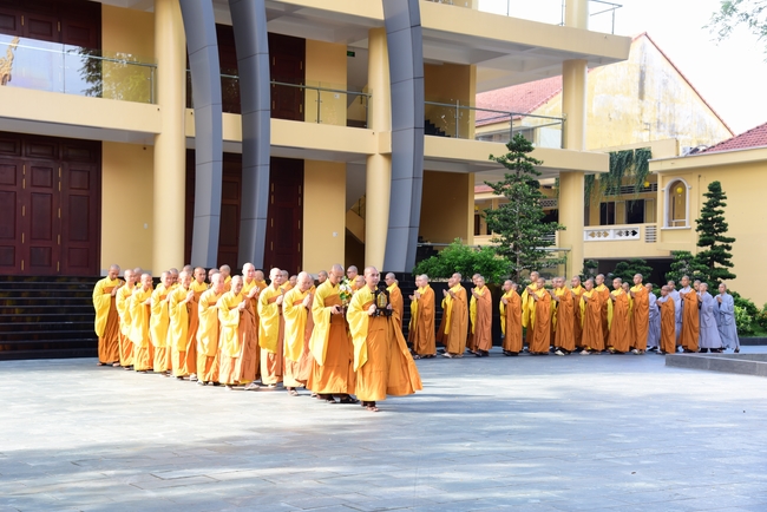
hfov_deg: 38.2
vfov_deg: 26.0
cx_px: 384
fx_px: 1108
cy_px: 256
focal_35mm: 52
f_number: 5.6
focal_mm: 52
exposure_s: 1/80
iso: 250
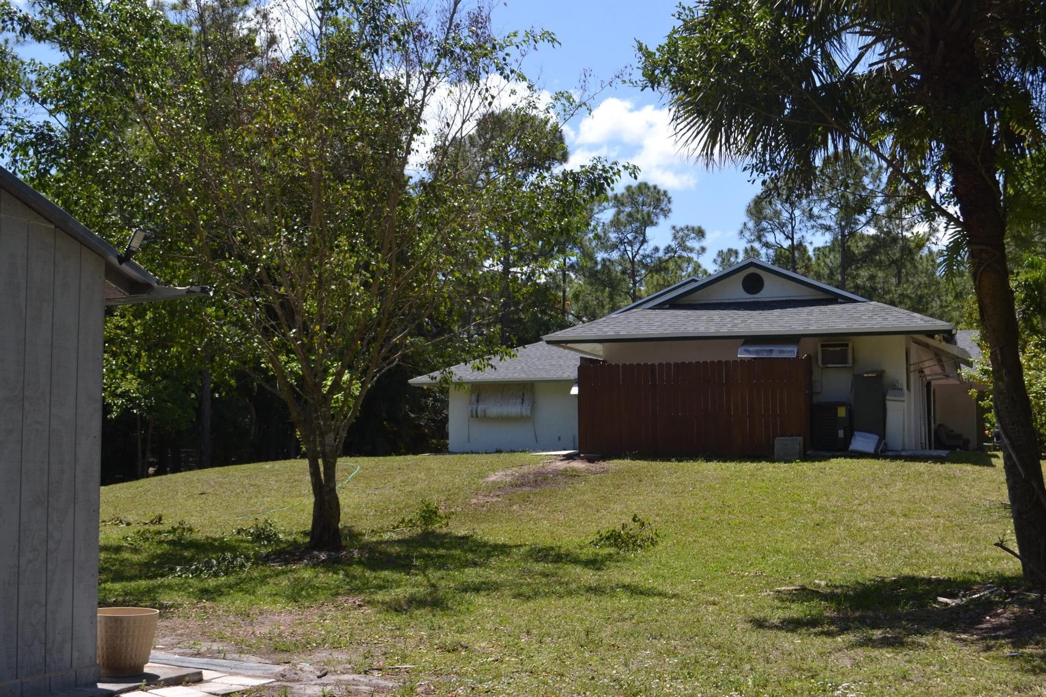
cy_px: 348
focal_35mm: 45
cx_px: 523
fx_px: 1307
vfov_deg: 29.9
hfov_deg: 43.6
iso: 100
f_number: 7.1
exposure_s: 1/200
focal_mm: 30
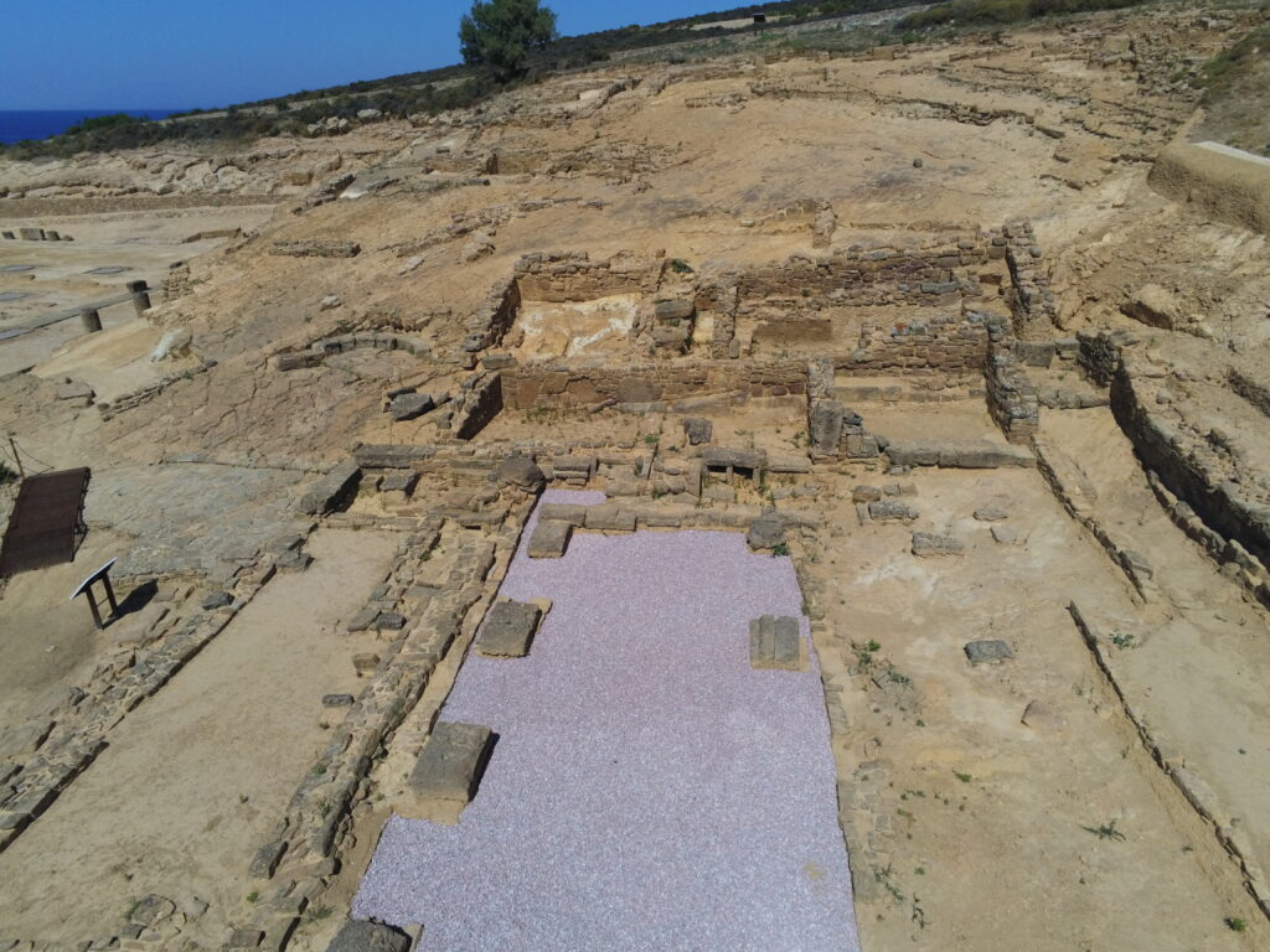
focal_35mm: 23
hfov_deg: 73.9
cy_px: 476
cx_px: 635
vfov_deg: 58.9
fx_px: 844
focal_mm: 4
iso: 100
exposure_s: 1/4115
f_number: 2.4
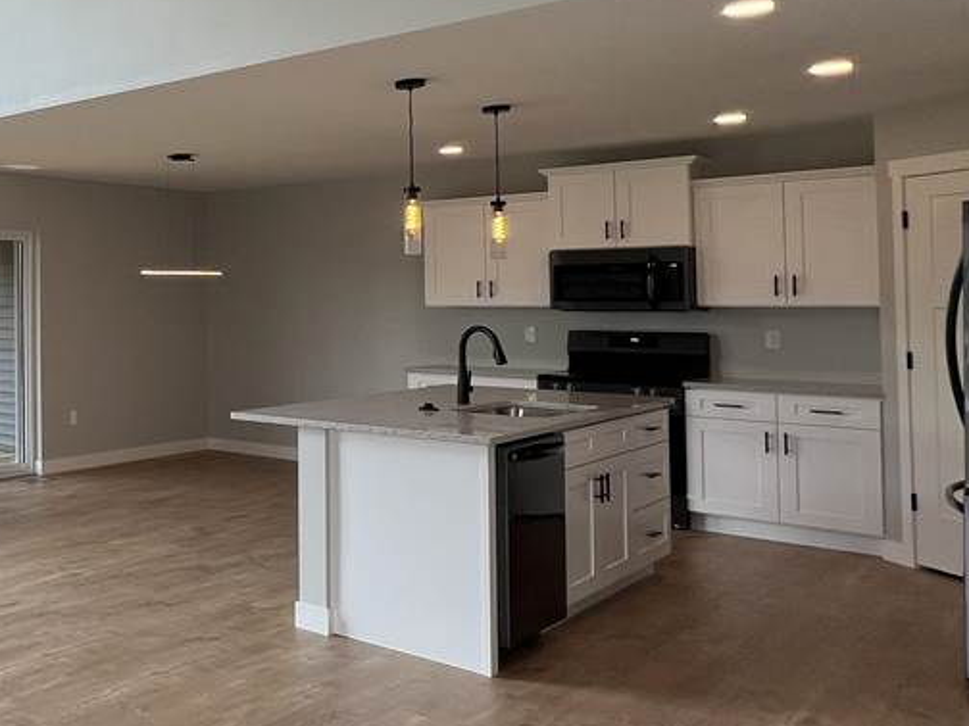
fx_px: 924
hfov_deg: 41.1
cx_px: -154
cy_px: 278
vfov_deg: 42.7
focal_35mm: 33
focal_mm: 1.57
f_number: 1.8
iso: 32
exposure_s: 1/209
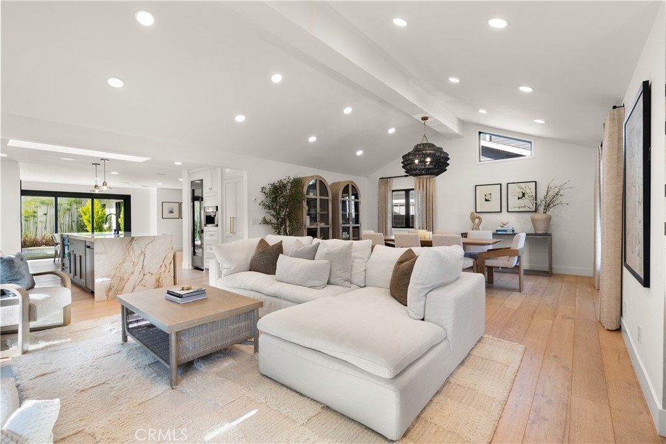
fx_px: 296
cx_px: 333
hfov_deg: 96.7
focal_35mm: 16
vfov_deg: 73.8
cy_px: 222
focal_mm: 16
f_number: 9
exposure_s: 1/15
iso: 640
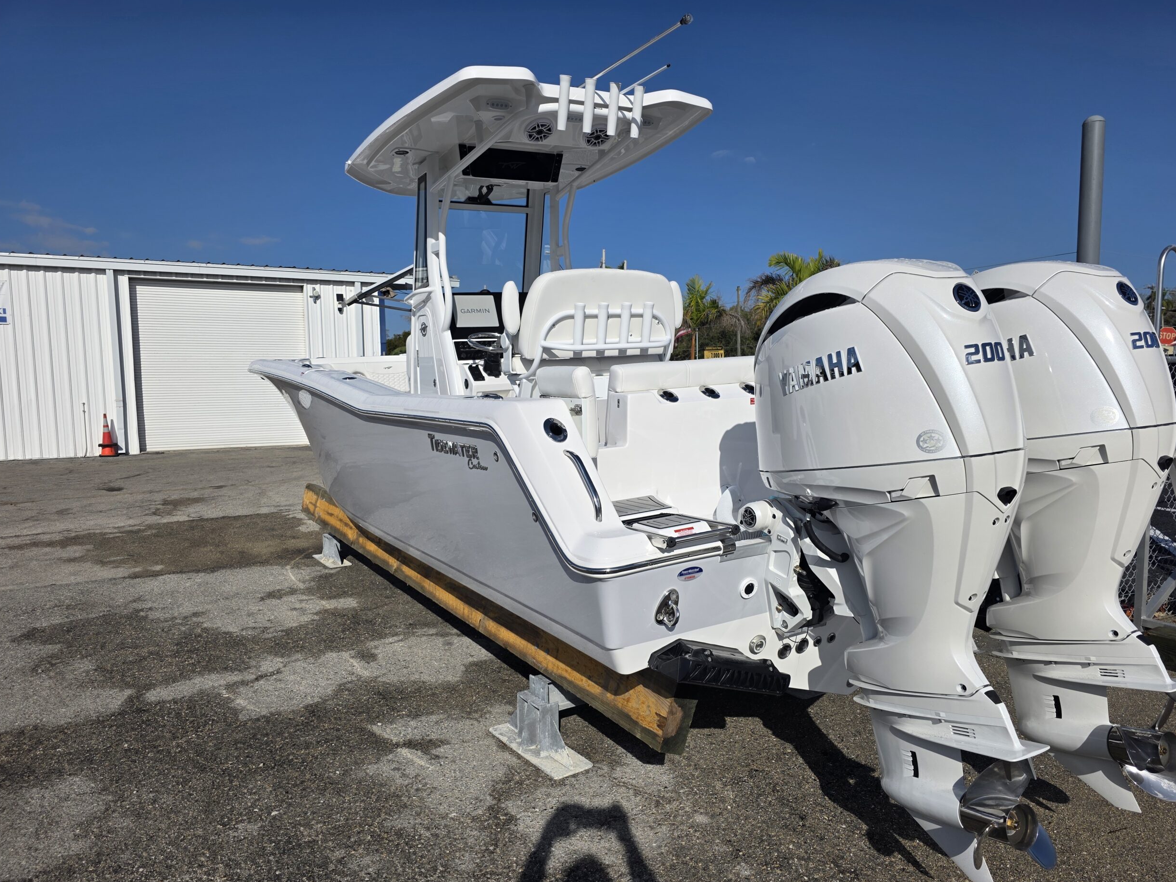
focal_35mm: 24
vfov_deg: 56.8
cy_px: 457
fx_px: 815
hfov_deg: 71.6
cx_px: 600
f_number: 1.7
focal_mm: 6.3
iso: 40
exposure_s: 1/7944
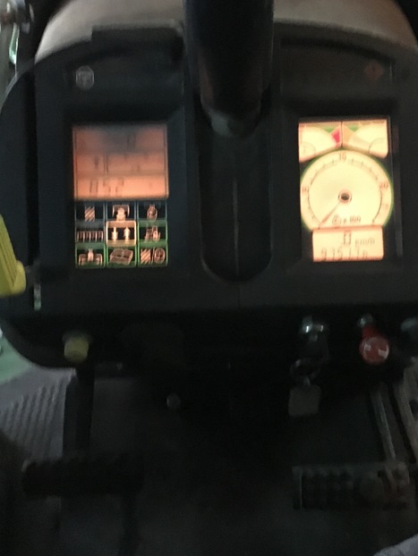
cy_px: 263
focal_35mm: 41
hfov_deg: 35.0
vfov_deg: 45.7
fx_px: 660
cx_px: 252
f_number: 2.2
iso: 1250
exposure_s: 1/17
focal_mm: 4.15
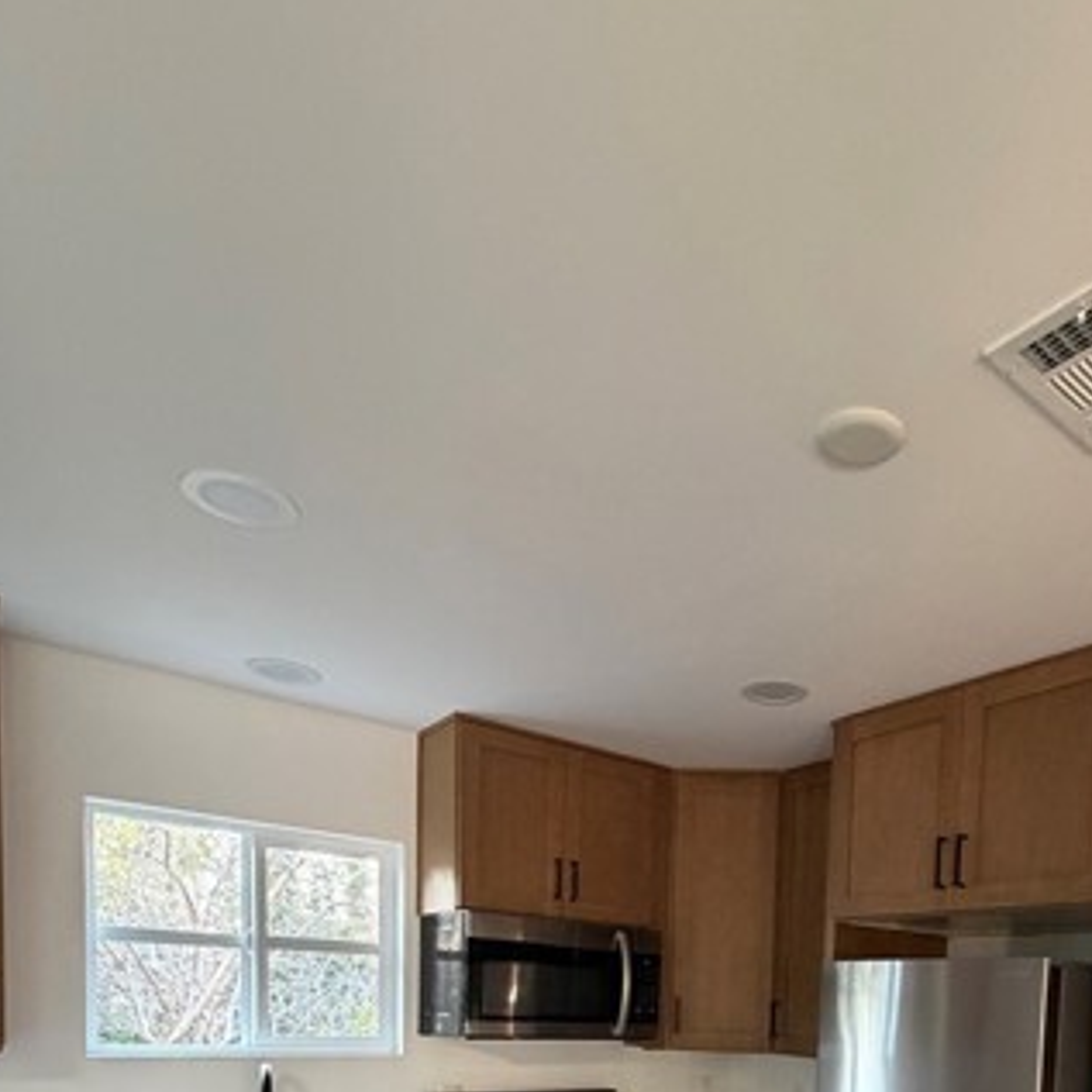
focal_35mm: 25
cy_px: 1068
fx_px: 892
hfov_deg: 61.1
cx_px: 748
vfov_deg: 51.7
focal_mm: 2.22
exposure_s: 1/60
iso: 500
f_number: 2.2
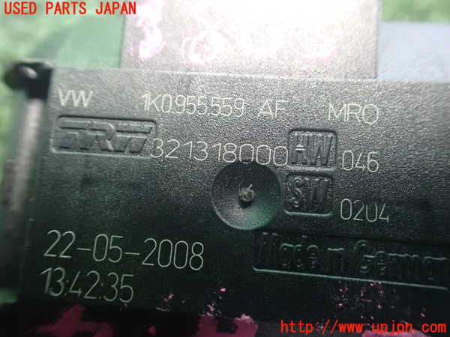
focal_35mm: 30
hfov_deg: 60.0
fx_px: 390
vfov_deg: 46.8
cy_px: 168
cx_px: 225
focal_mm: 5.4
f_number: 2.3
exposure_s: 1/30
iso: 1600
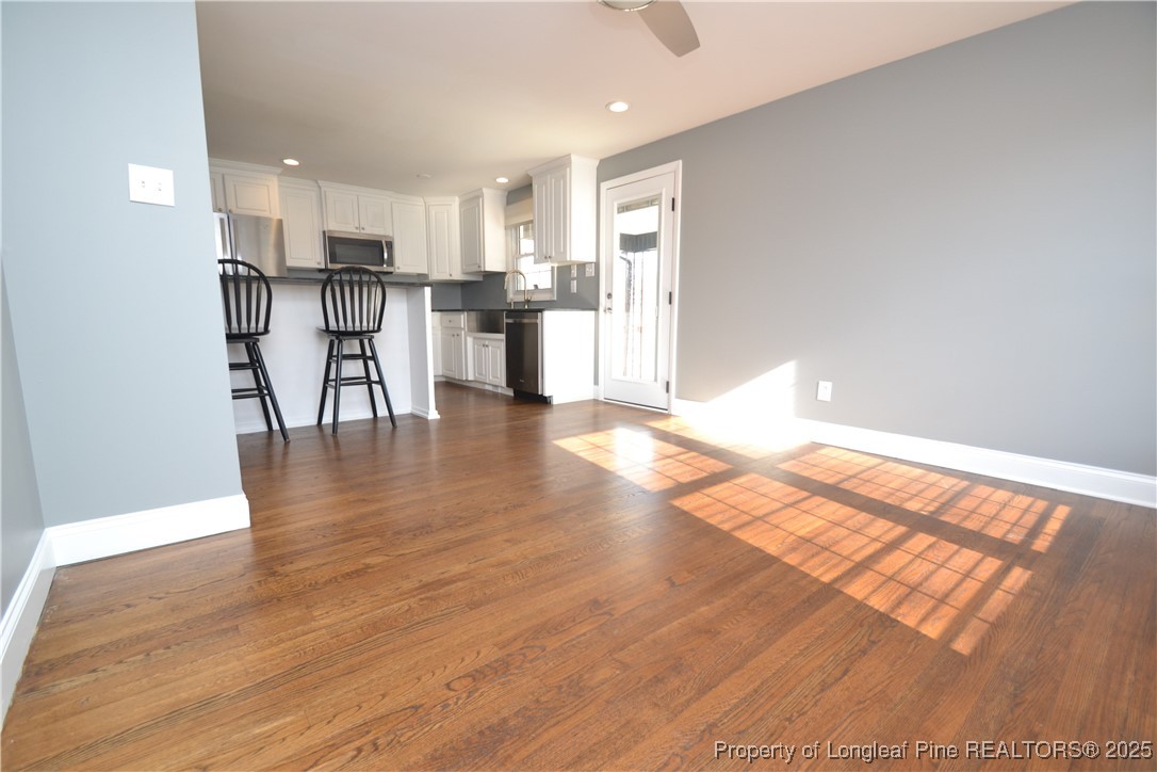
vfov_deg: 77.3
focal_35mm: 15
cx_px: 578
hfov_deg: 100.4
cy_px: 386
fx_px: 482
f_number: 5
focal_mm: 10
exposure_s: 1/100
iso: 400
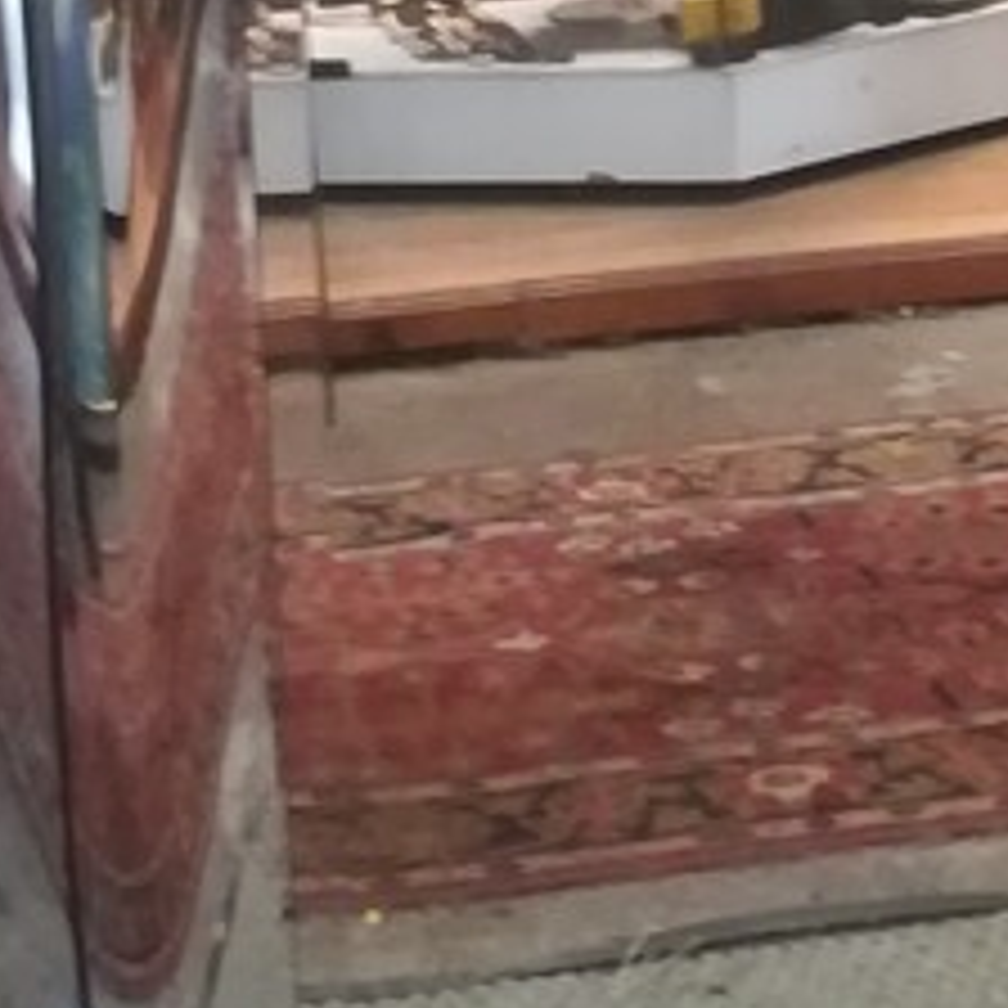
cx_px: 954
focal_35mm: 126
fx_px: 4151
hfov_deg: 13.7
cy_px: 58
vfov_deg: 13.7
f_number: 2.2
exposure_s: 1/14.3
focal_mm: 3.83
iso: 500
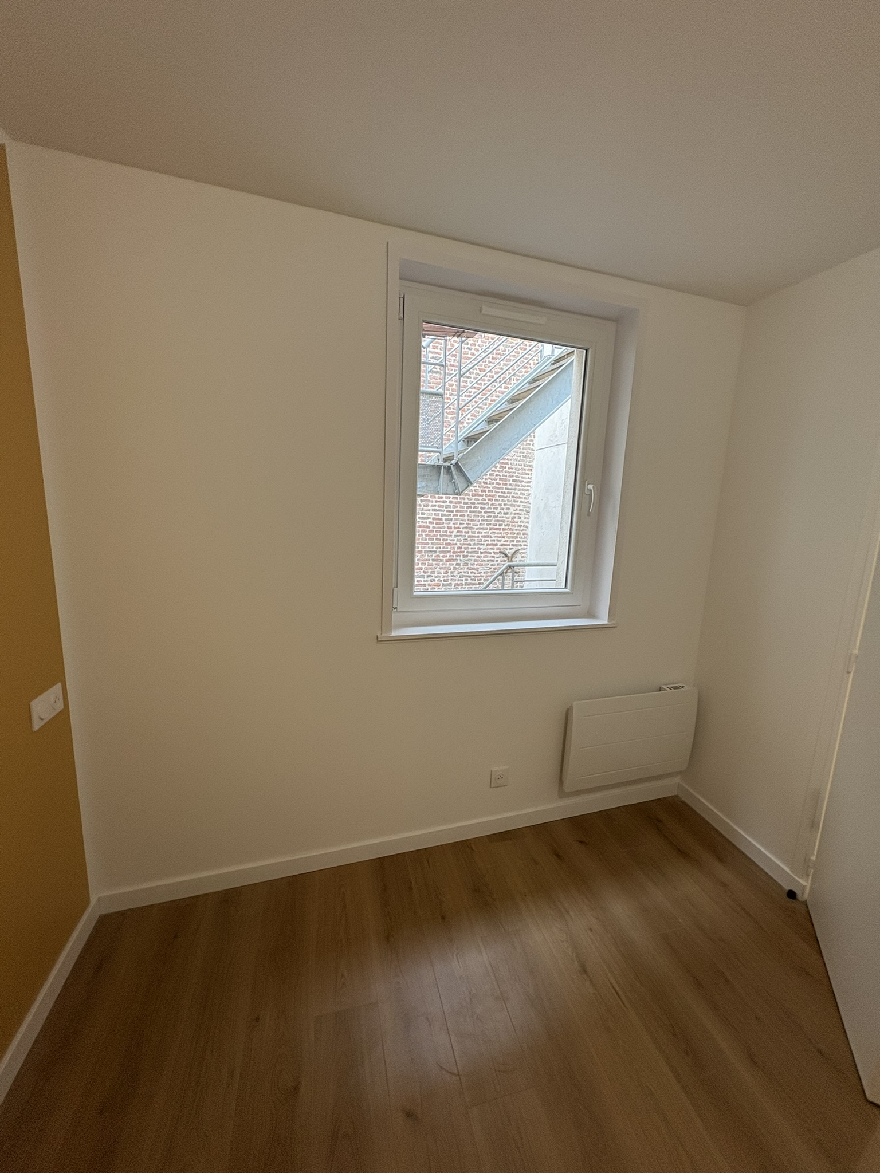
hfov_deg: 85.7
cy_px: 586
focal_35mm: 14
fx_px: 475
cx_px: 440
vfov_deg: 102.1
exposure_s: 1/100
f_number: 2.2
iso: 160
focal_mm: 2.22
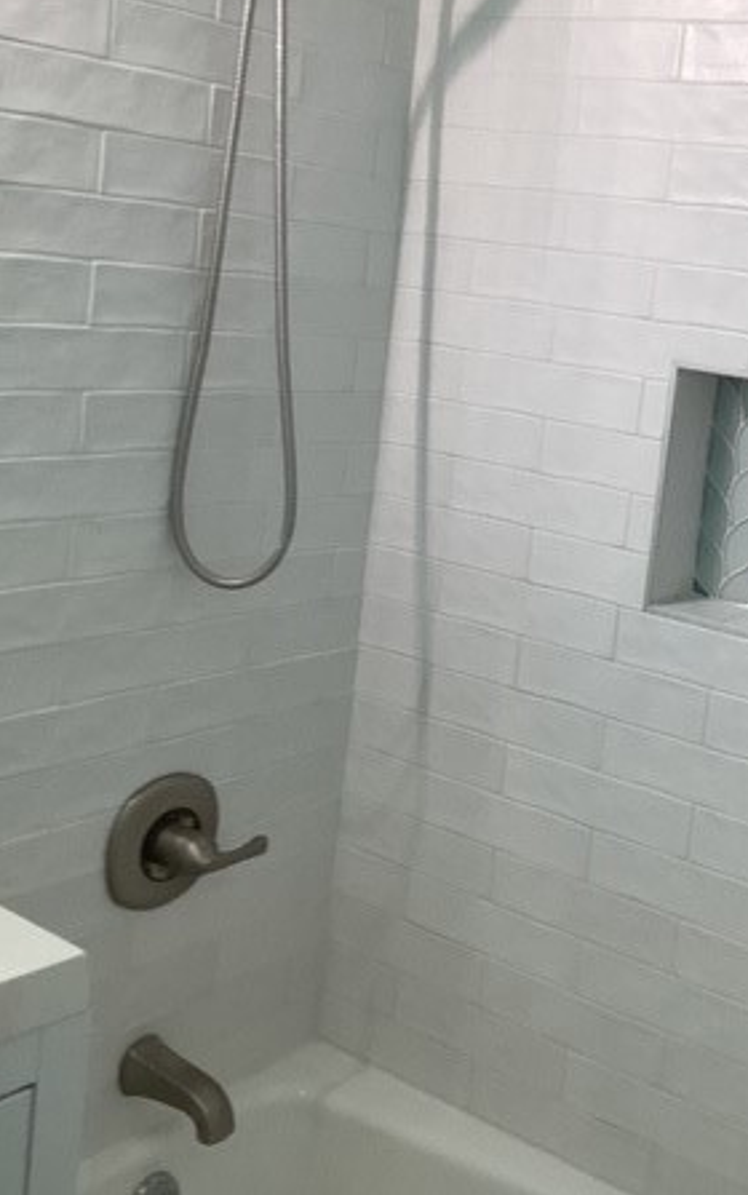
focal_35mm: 47
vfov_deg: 42.2
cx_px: 617
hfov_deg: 26.8
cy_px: 428
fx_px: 1531
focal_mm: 3.3
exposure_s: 1/60
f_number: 2.4
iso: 80
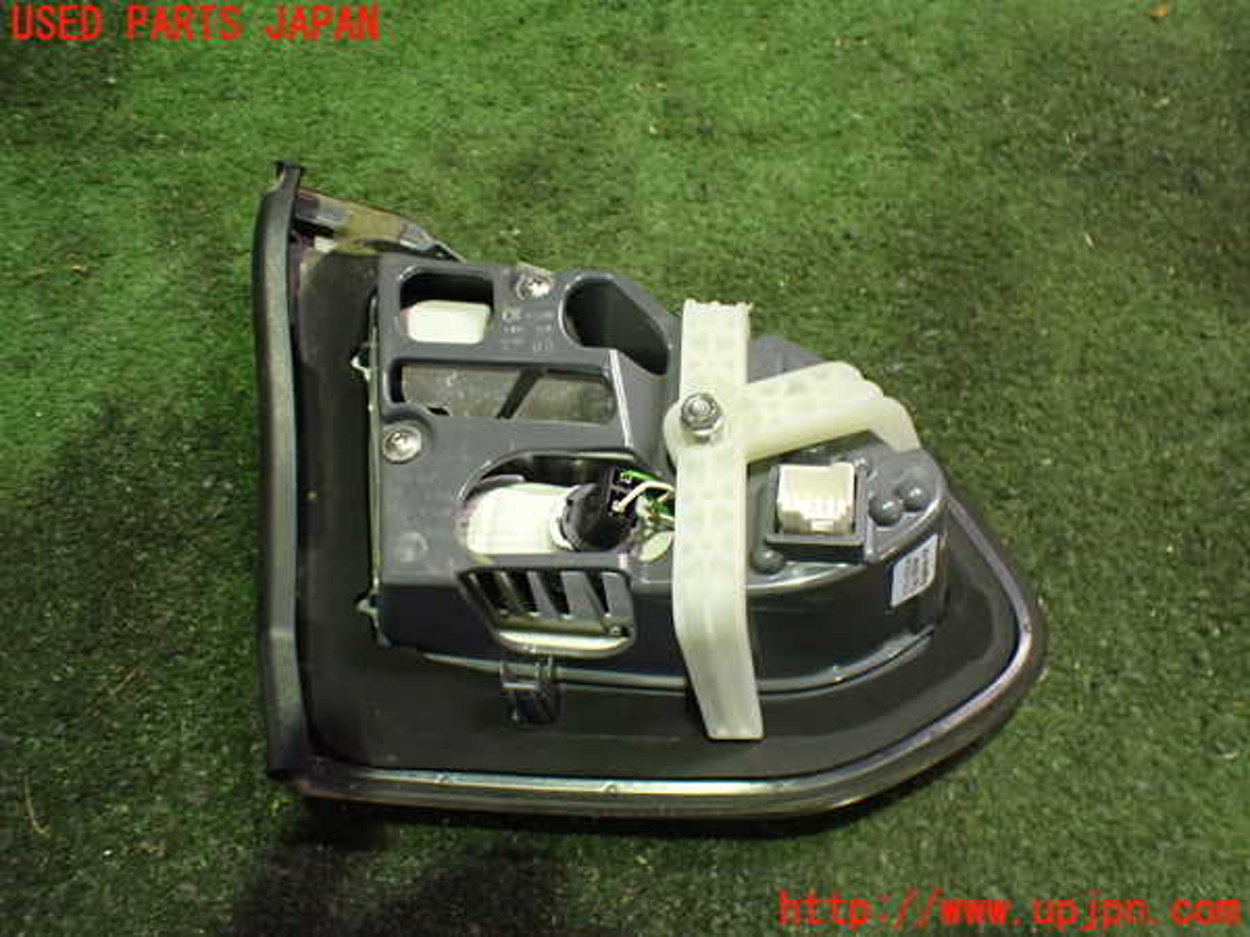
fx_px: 1083
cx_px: 625
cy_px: 468
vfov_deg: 46.8
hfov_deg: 60.0
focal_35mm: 30
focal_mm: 5.4
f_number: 2.3
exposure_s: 1/30
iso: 800
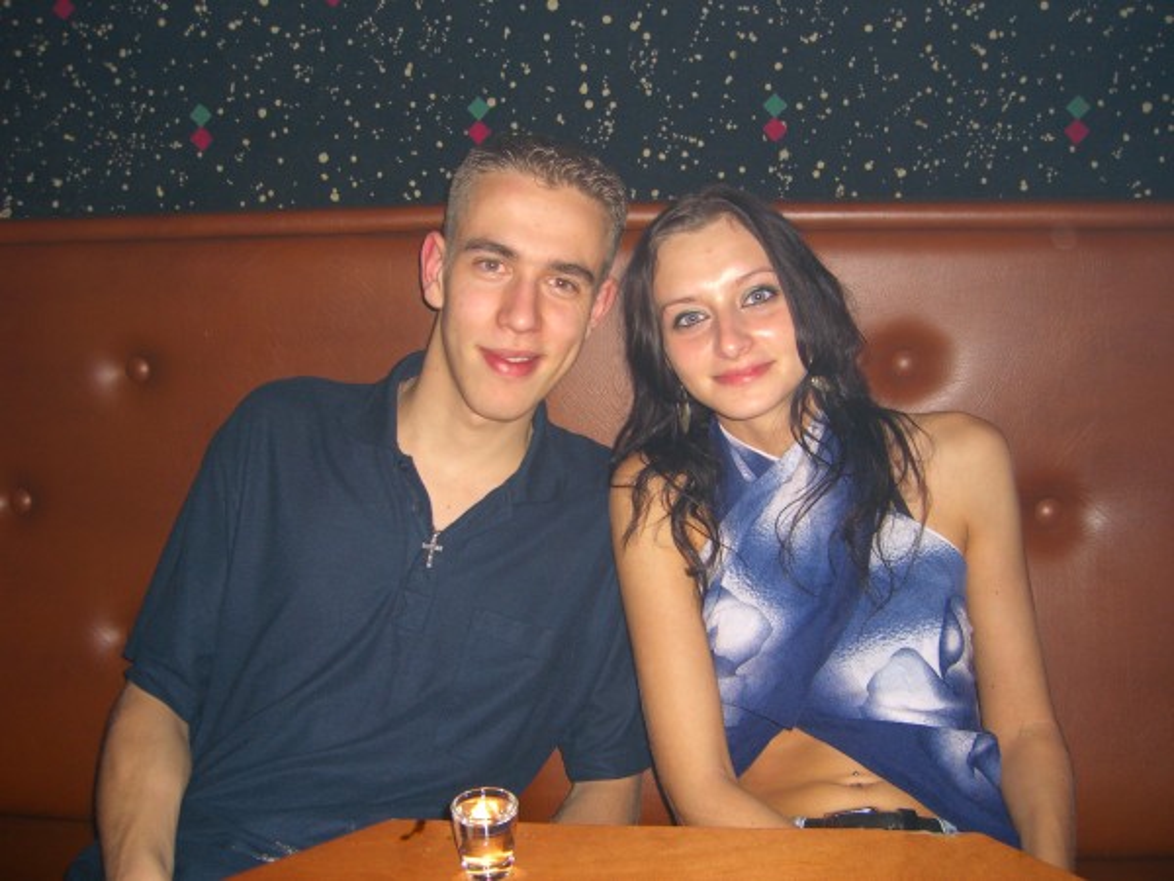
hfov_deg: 49.0
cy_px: 440
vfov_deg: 37.7
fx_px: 1289
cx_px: 587
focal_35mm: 38
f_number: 2.8
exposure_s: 1/60
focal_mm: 7.9
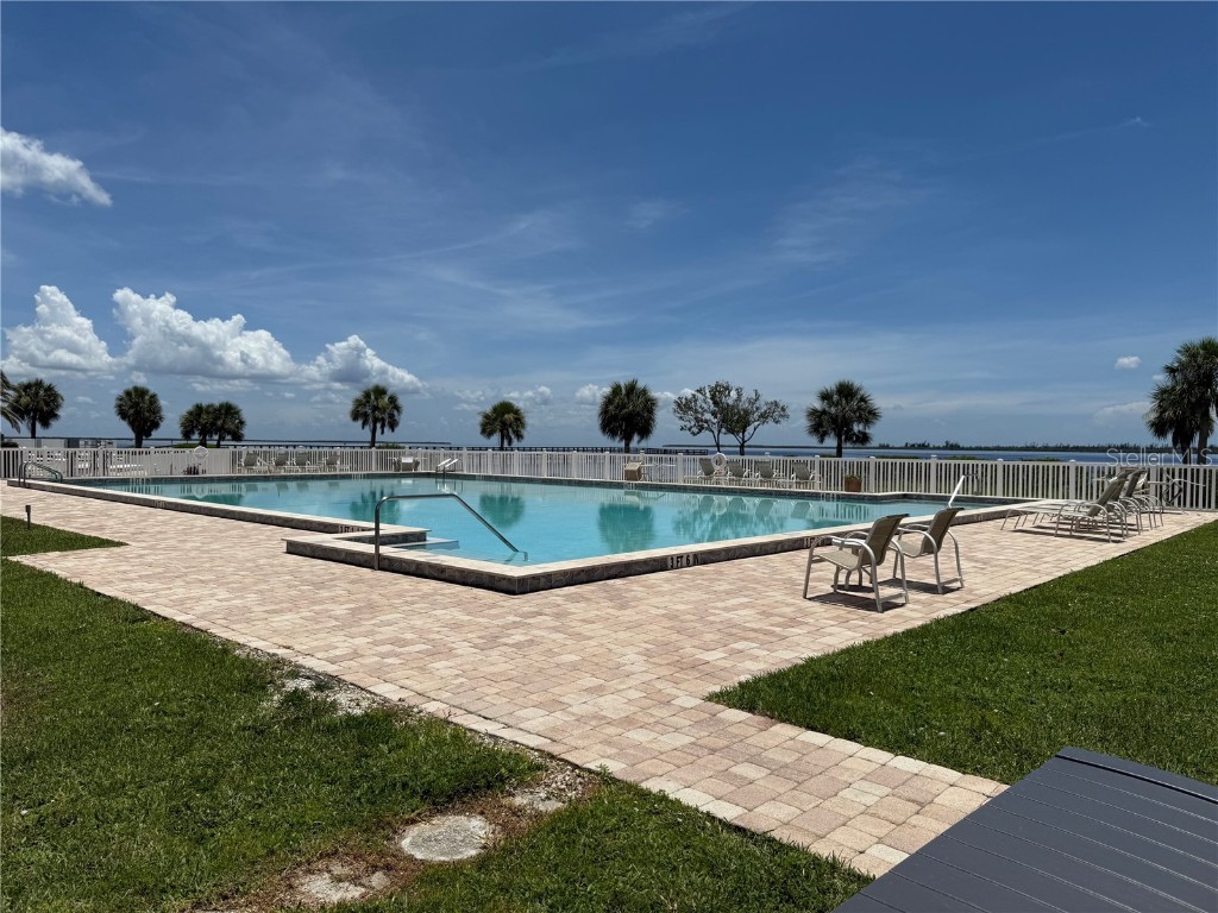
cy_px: 456
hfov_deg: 71.6
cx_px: 609
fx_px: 844
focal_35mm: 24
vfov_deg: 56.8
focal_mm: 6.76
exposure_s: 1/14286
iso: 80
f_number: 1.78
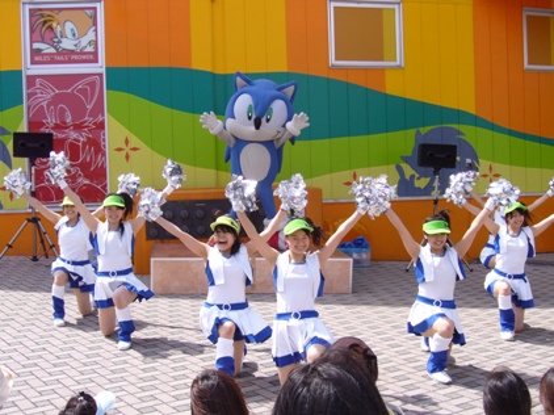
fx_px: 800
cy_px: 208
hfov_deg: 38.2
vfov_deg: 29.1
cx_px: 277
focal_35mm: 50
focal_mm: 8.3
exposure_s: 1/200
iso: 80
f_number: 6.7
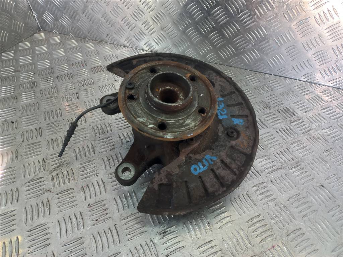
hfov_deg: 69.4
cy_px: 128
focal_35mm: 25
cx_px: 172
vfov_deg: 54.9
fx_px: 248
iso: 40
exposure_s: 1/50
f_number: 1.8
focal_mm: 4.6
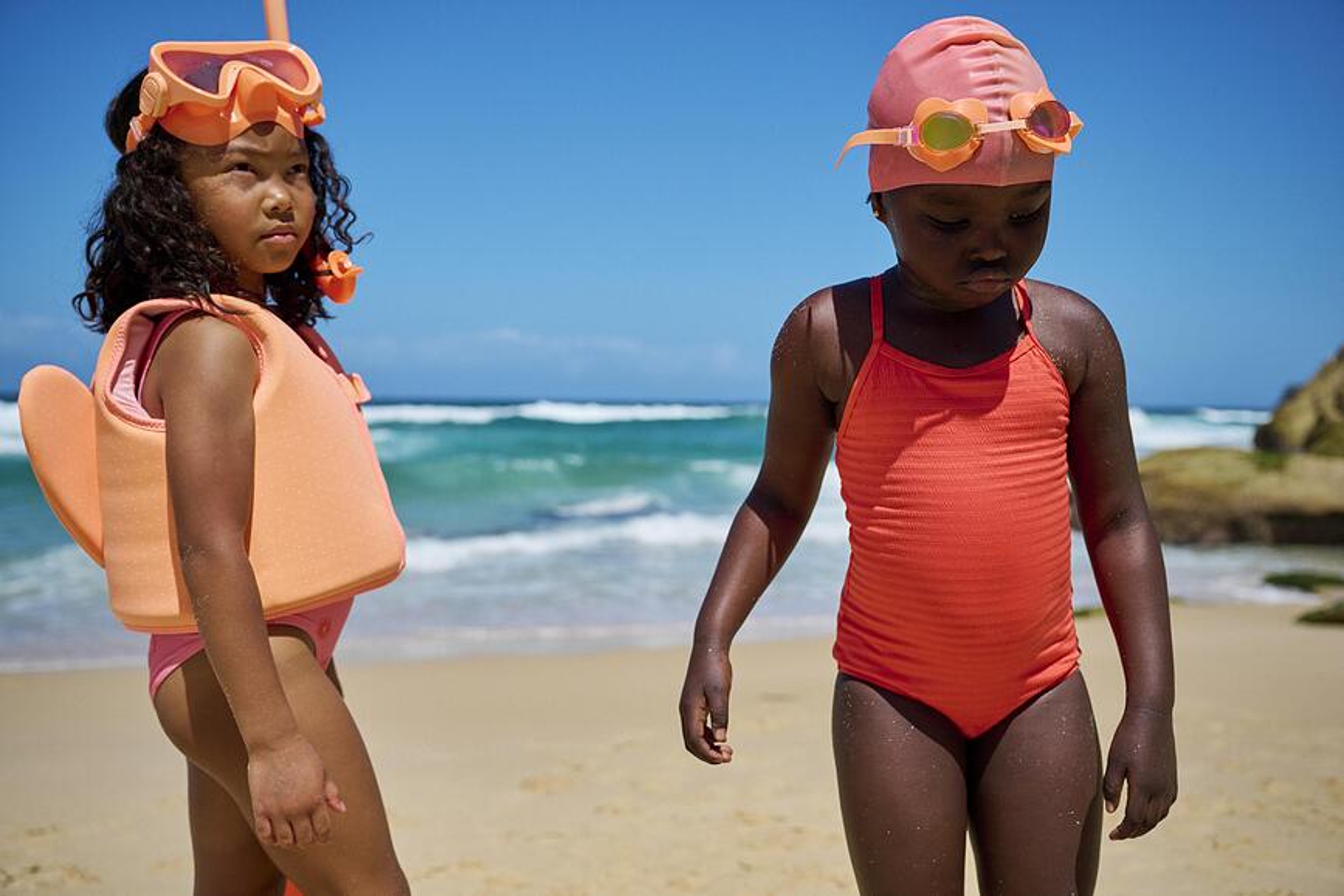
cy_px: 448
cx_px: 672
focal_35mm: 38
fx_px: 1419
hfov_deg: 50.7
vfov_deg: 35.1
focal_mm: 38
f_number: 4
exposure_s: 1/8000
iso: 320
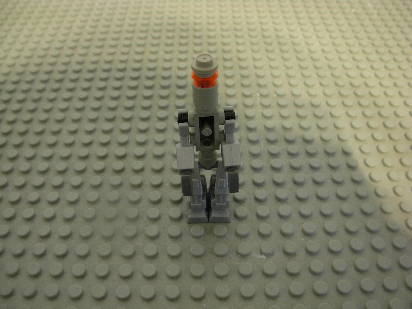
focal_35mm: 38
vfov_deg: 37.7
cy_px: 154
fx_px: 452
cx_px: 206
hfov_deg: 49.0
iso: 200
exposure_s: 1/3.4
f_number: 2.9
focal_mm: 6.3
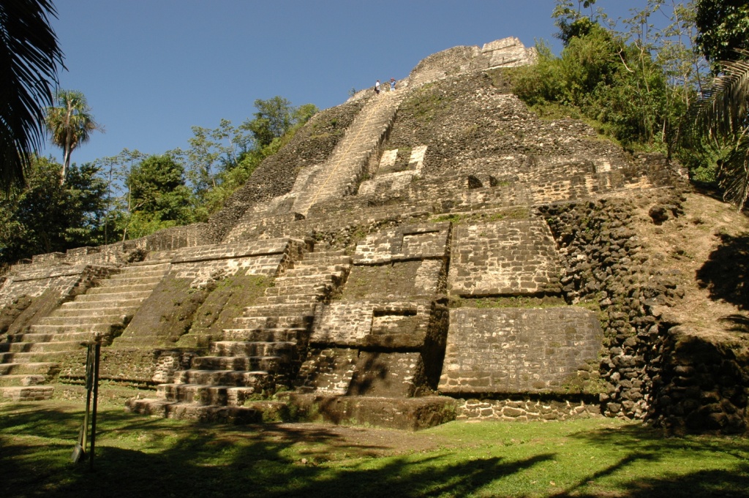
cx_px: 374
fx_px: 561
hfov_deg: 67.4
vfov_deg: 47.9
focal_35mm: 27
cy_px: 249
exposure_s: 1/160
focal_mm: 18
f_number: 13
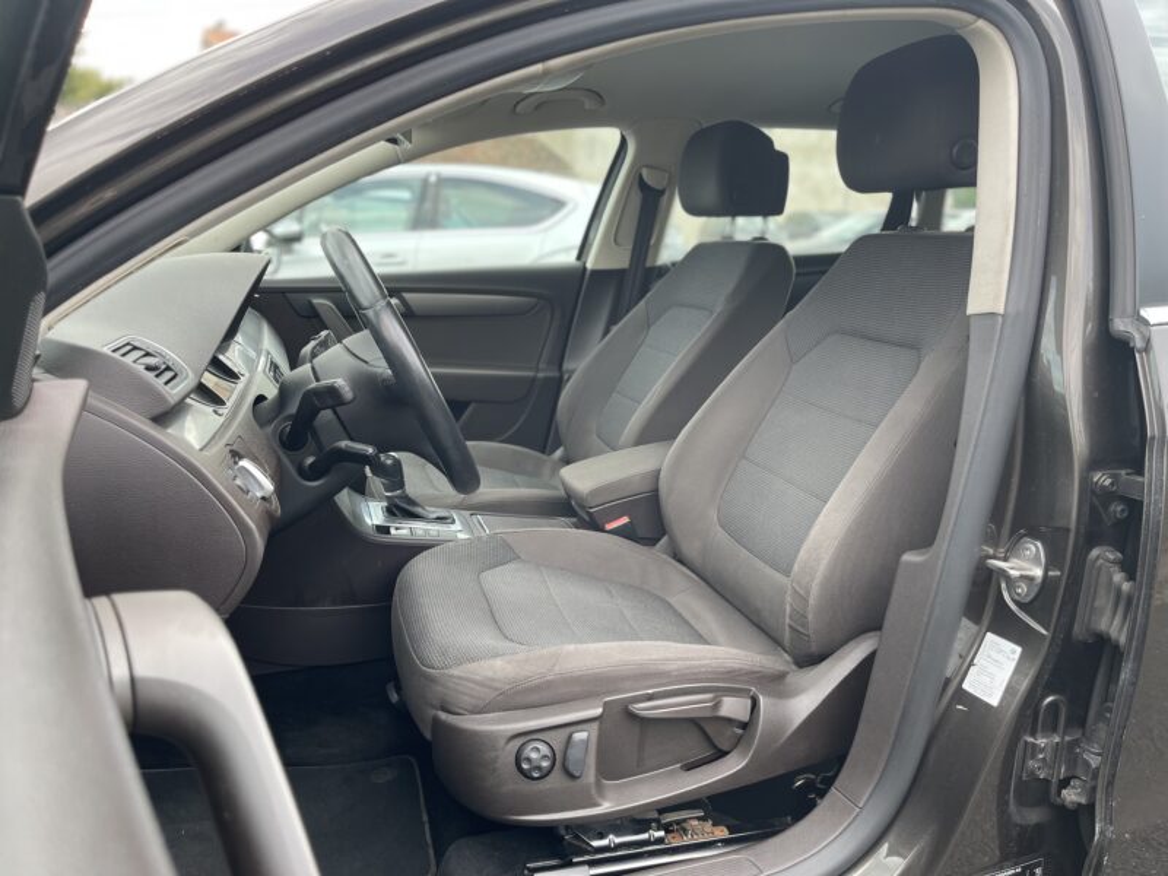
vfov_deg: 53.1
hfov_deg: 67.3
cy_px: 438
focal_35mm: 26
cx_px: 584
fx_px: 877
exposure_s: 1/210
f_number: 1.6
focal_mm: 5.1
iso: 40
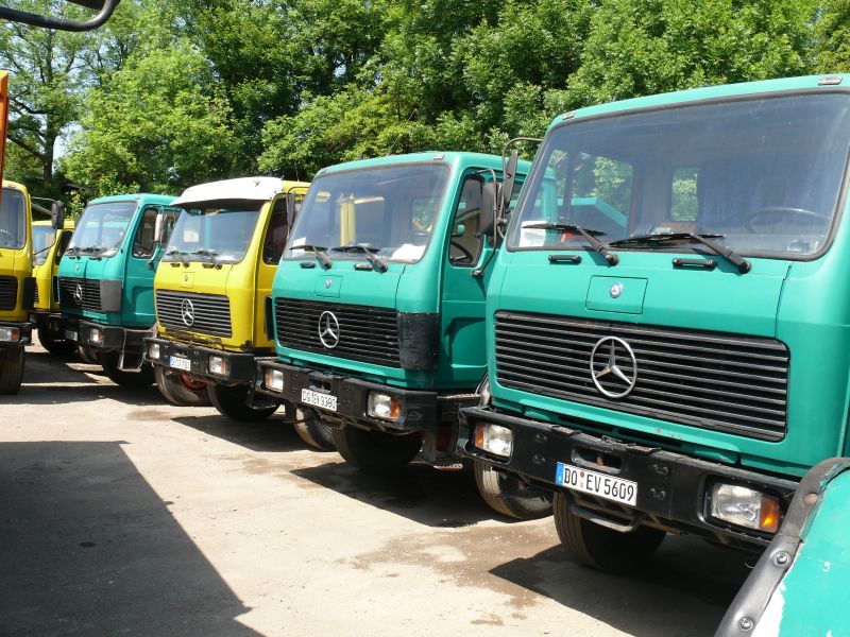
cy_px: 318
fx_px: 859
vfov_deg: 40.7
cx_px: 425
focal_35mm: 35
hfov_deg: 52.6
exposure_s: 1/200
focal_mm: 7.4
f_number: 5.6
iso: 100
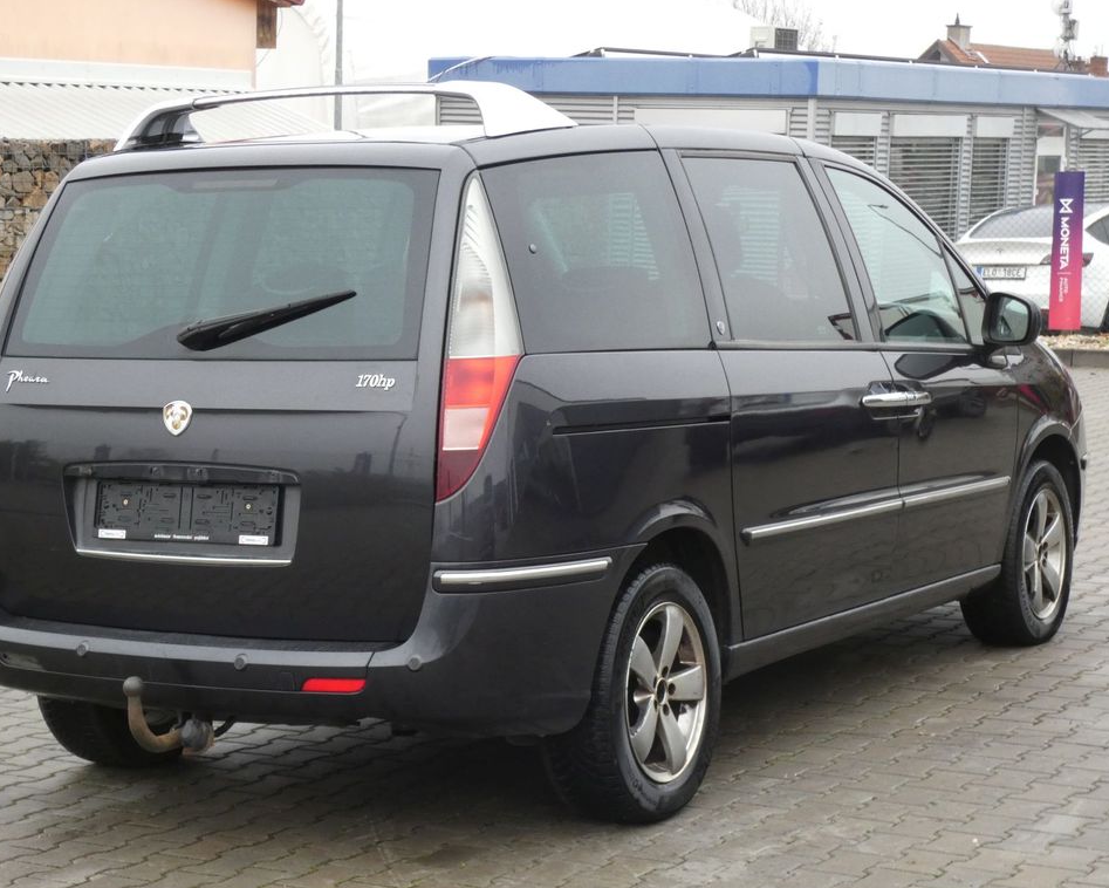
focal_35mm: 76
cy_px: 448
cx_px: 515
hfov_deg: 25.1
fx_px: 2495
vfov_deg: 20.2
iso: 400
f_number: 5.6
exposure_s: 1/80
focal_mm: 12.9
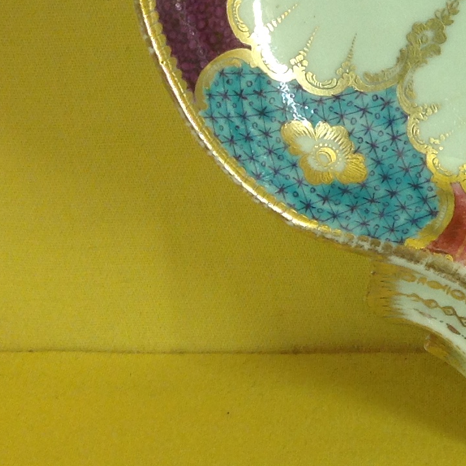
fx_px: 1706
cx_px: 744
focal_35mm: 112
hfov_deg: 14.3
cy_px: -115
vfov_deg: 15.0
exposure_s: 1/40
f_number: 2.4
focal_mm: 4.28
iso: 64
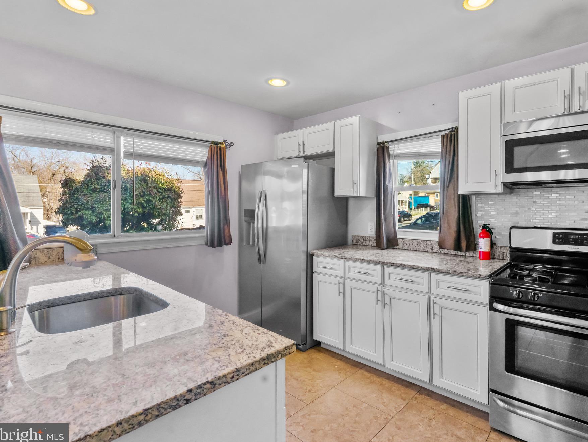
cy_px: 218
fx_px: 306
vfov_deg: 71.6
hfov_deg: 87.1
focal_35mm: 18
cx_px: 338
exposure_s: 1/30
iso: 400
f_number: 8
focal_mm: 16
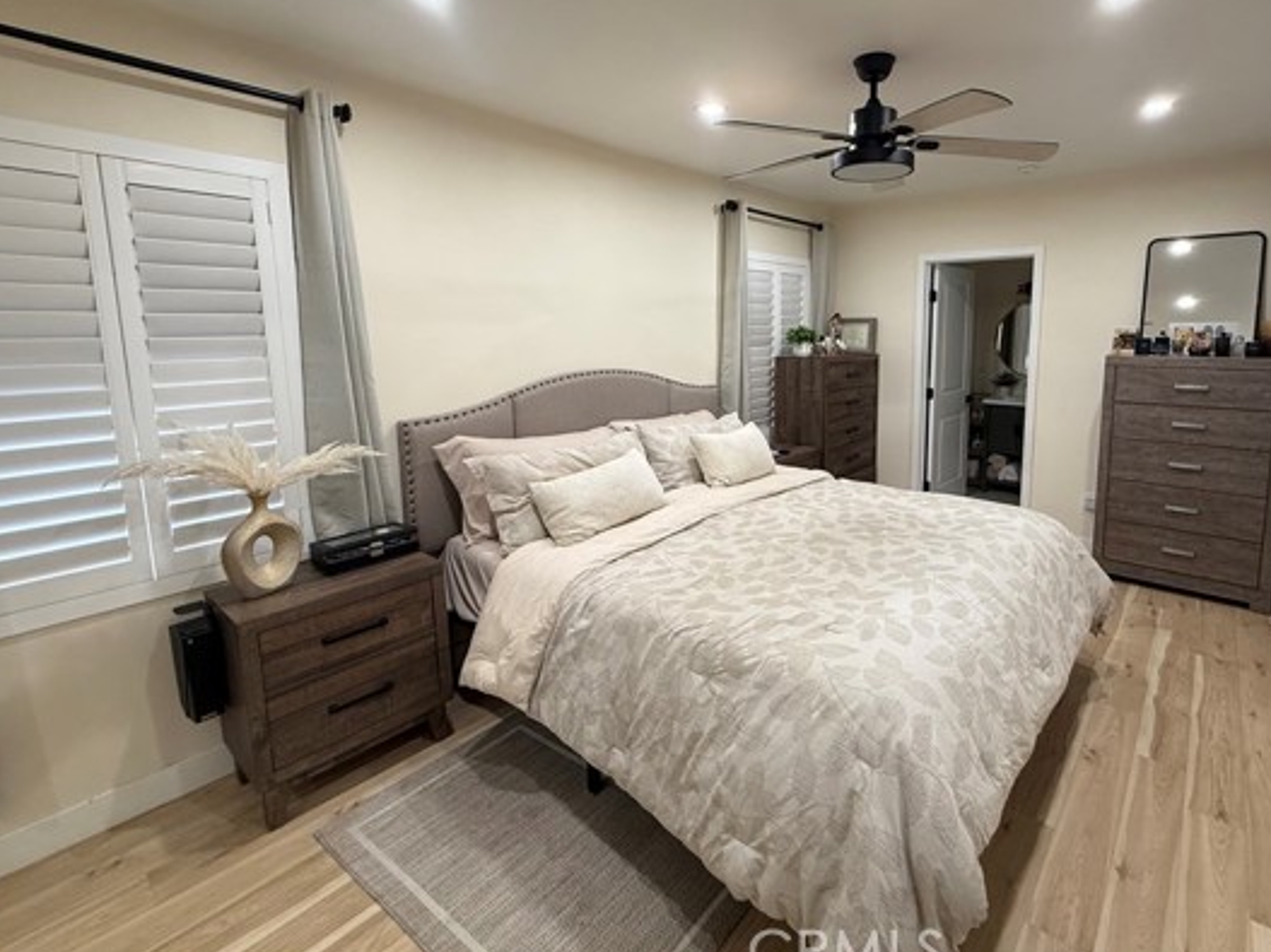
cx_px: 748
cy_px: 407
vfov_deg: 74.3
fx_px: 624
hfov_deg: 90.1
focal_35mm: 17
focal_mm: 2.22
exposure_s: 1/60
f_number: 2.2
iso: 250
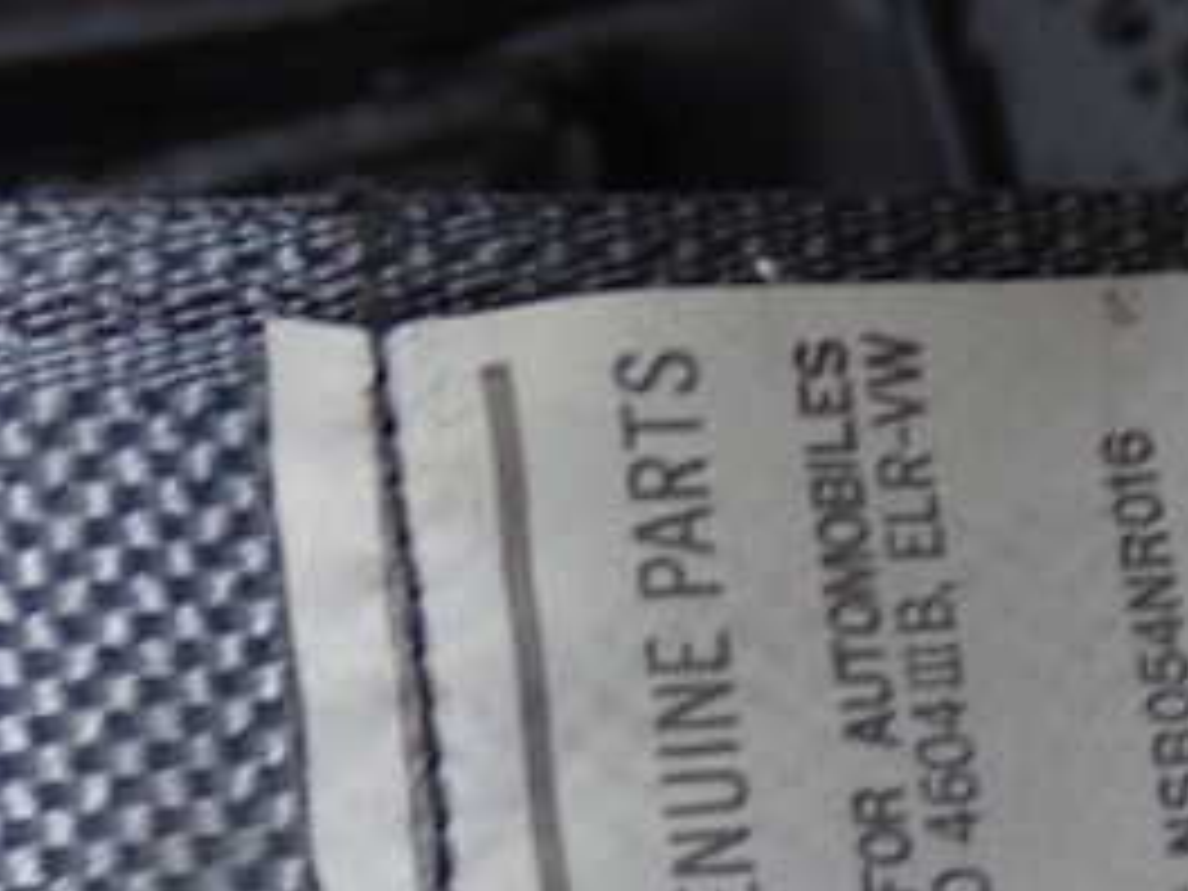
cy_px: 756
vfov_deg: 11.2
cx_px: 1202
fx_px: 4530
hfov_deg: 14.7
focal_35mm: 132
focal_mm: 10.35
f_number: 3.5
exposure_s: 1/15
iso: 1000
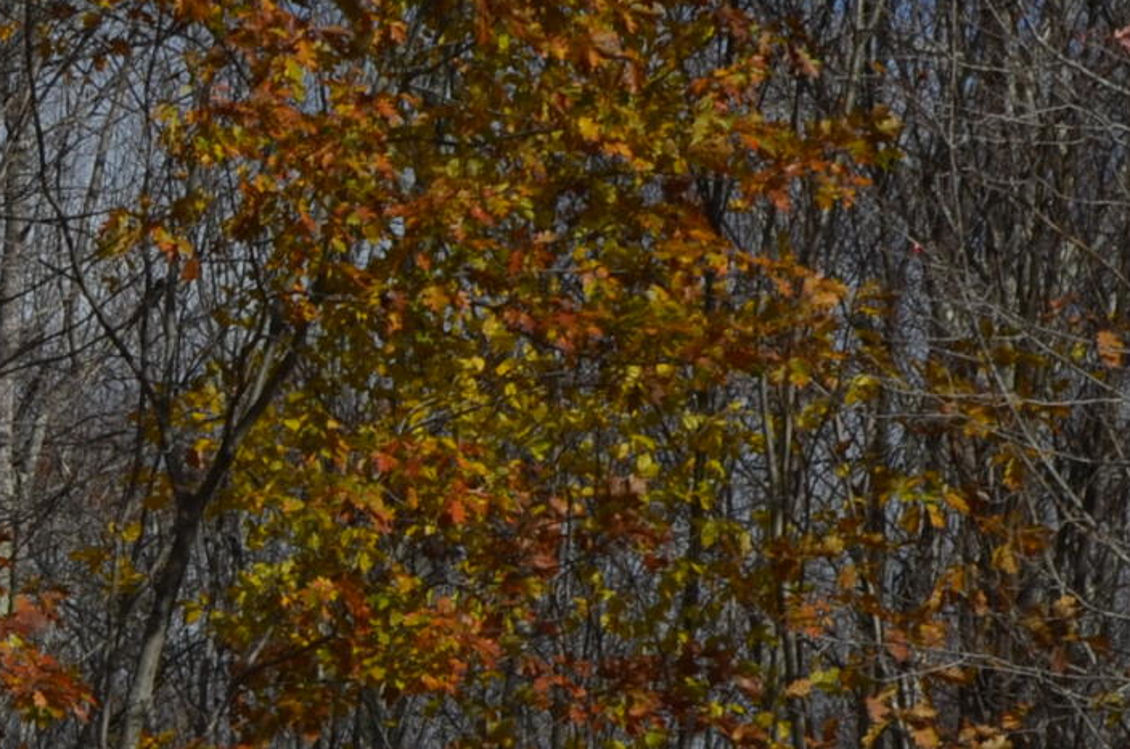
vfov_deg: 5.3
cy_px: 1309
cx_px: -540
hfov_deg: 7.9
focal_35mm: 256
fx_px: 8021
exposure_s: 1/400
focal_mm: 40
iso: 100
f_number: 10
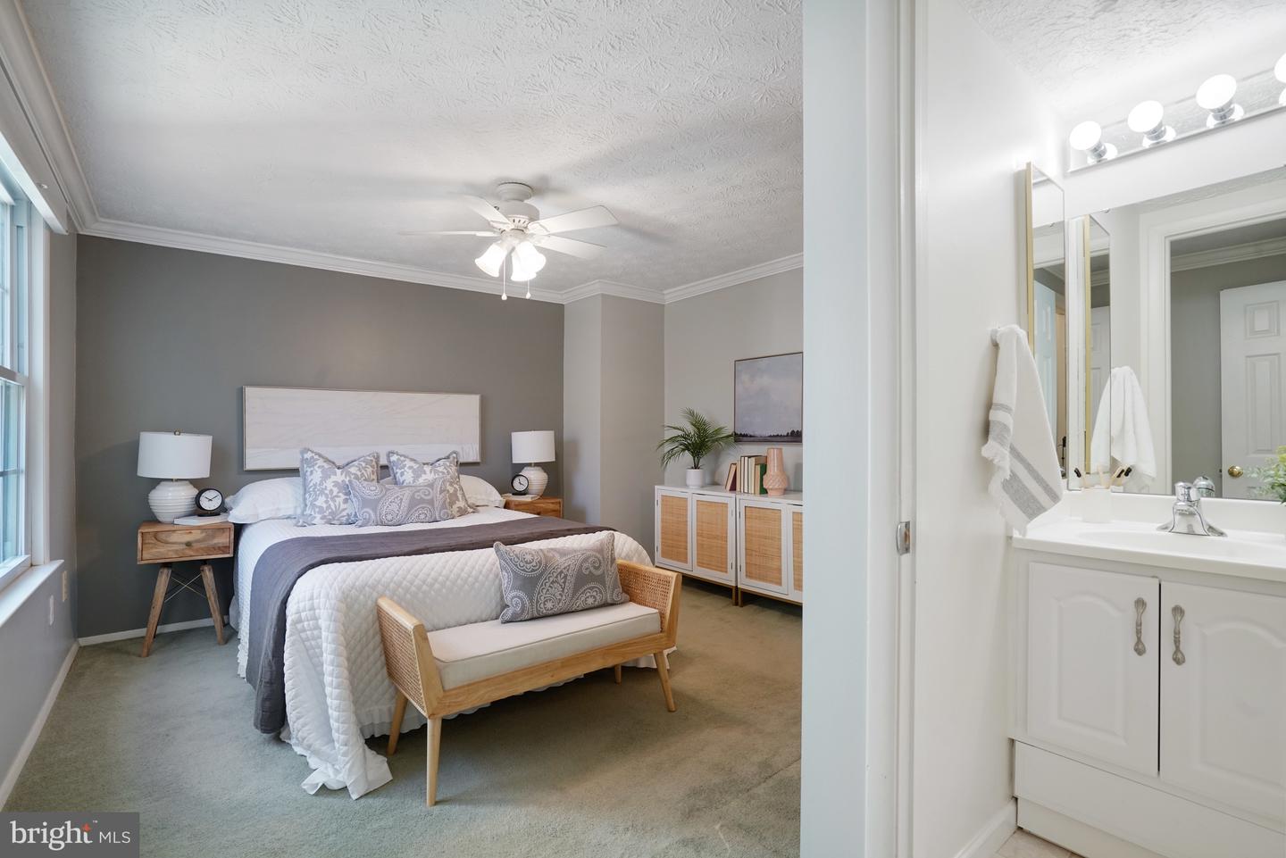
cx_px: 643
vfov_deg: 73.8
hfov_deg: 96.7
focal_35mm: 16
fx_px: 572
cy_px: 429
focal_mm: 16
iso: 1250
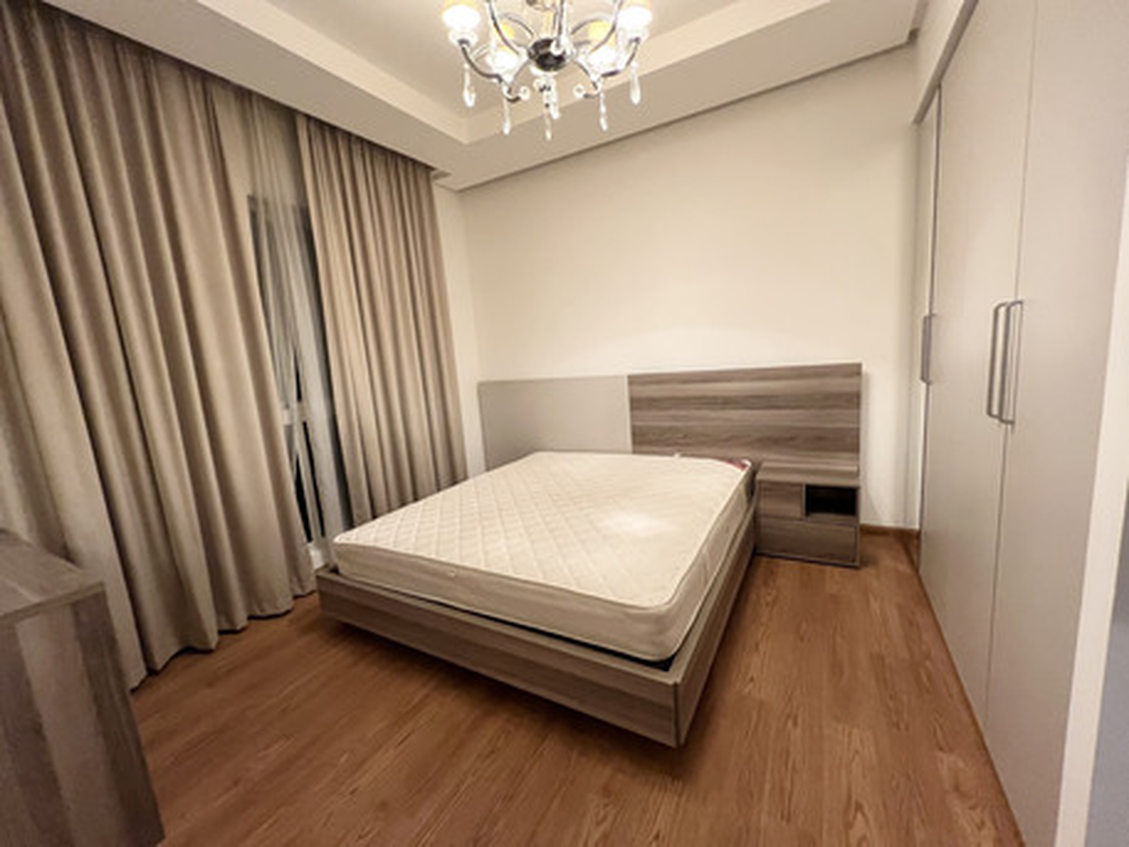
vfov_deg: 89.9
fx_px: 424
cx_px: 564
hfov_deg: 106.2
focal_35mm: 13
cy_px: 424
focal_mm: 1.57
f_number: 1.8
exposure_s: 1/50
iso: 400
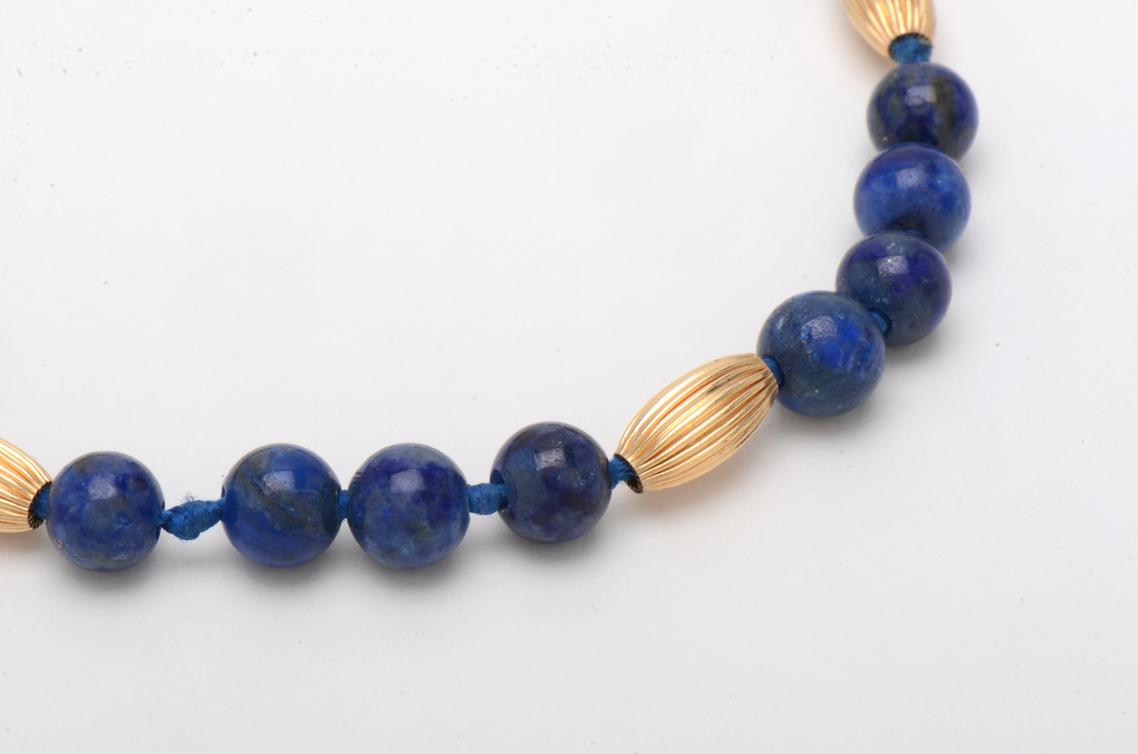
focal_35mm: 128
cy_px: 377
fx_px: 4022
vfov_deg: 10.7
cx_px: 569
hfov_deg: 16.1
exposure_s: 1/125
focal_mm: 85
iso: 160
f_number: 32
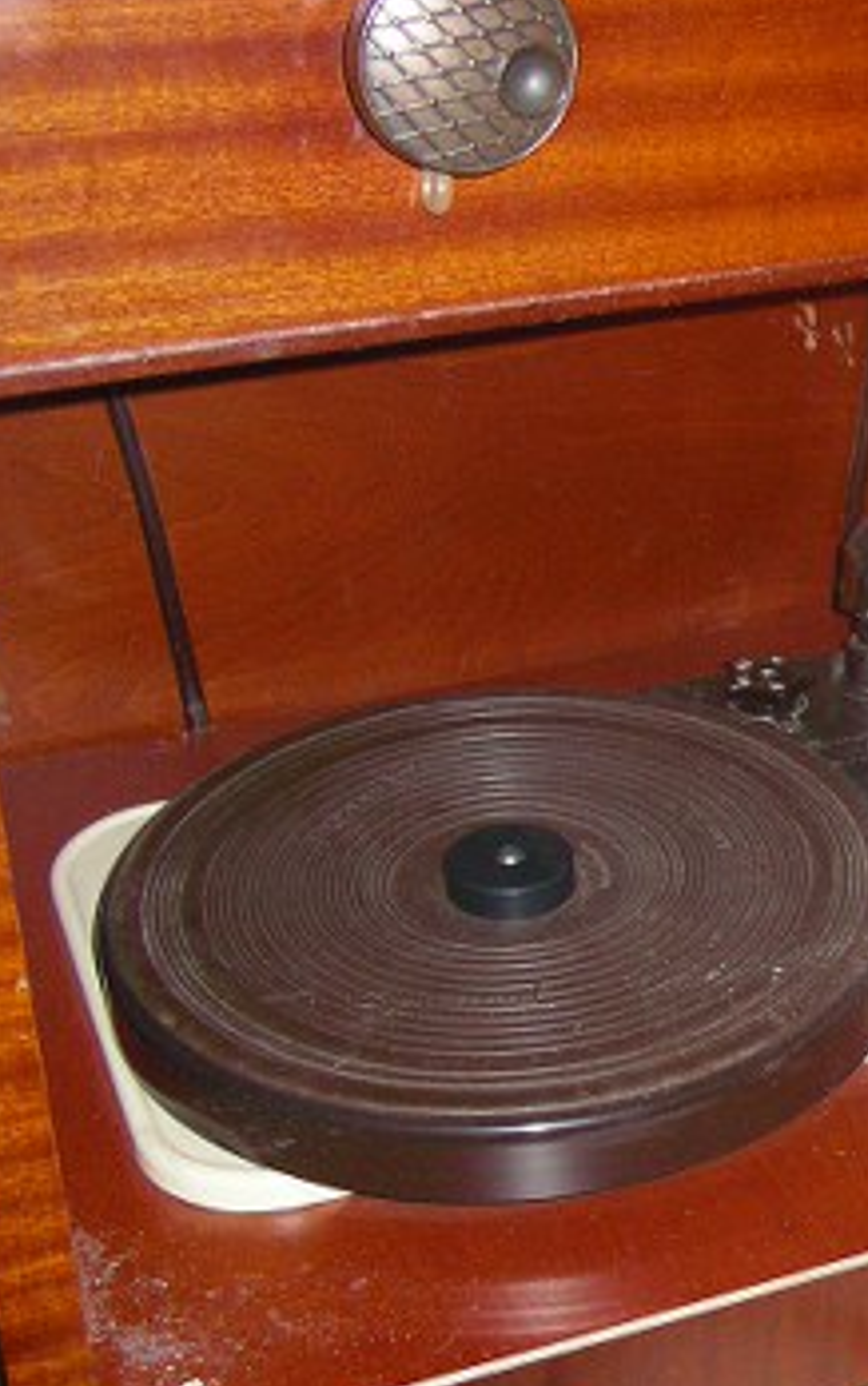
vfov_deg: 28.6
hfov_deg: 17.0
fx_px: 2721
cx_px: 1163
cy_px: 703
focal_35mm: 72
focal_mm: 5.7
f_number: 2.8
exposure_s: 1/60
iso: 100
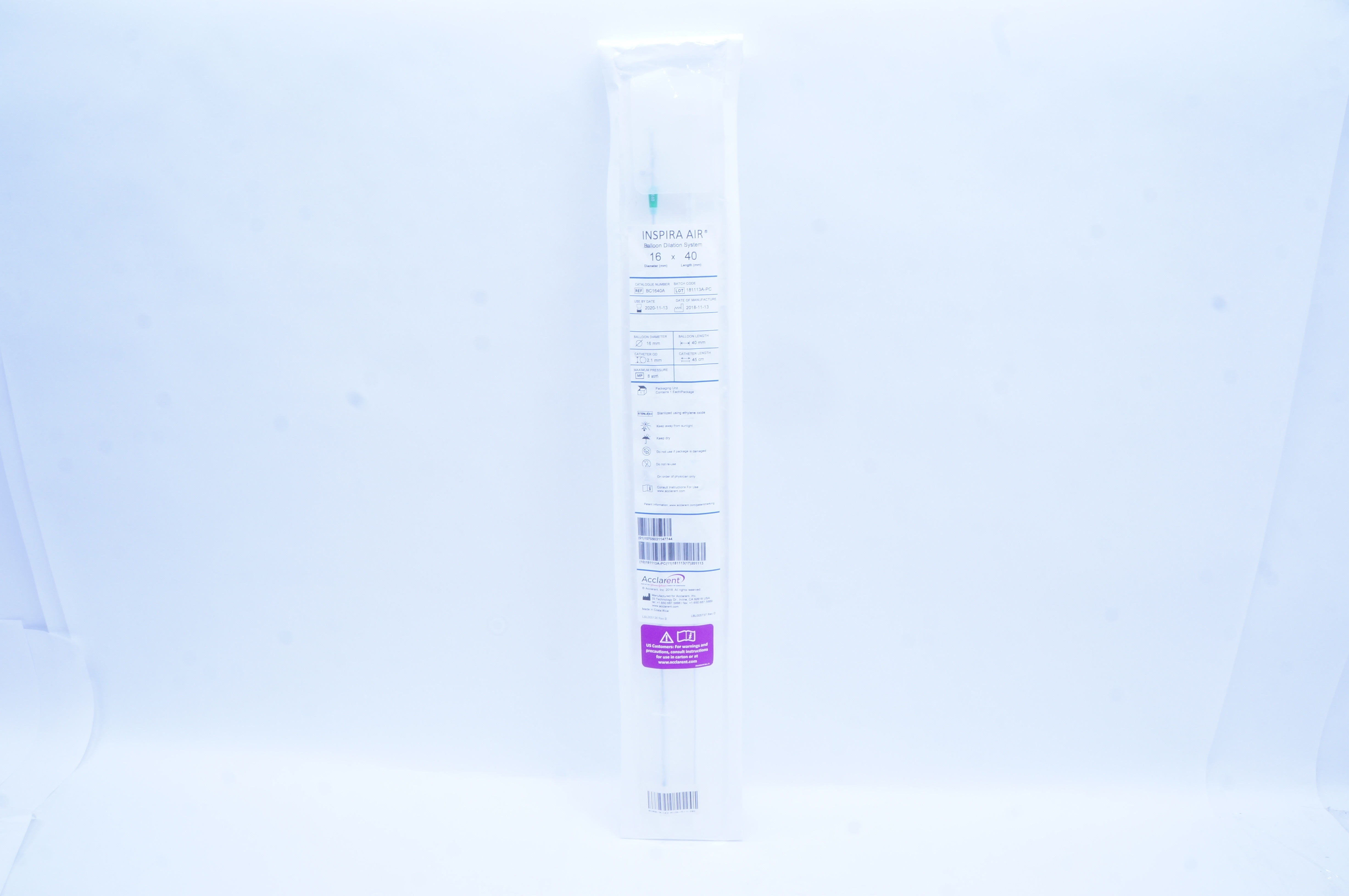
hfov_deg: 67.4
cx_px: 674
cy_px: 448
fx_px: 1011
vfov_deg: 47.8
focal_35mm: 27
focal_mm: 18
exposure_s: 1/10
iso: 400
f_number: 14
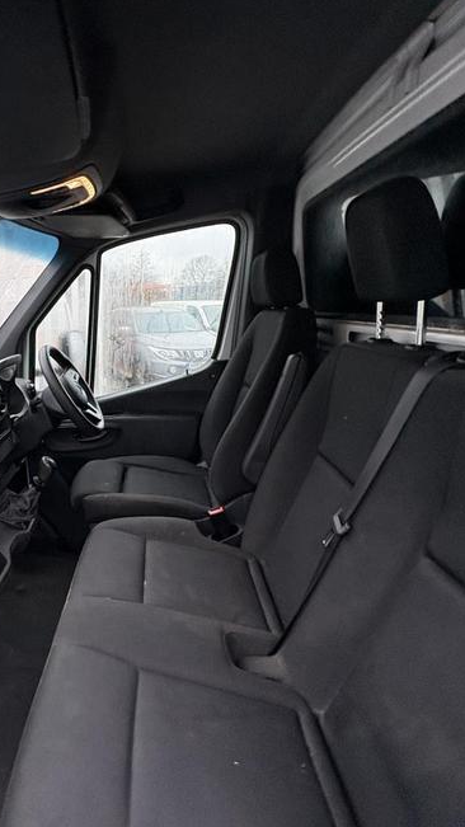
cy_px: 401
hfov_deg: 48.9
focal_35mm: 21
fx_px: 460
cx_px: 62
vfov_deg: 83.8
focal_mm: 2.22
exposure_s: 1/99
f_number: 2.2
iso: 125
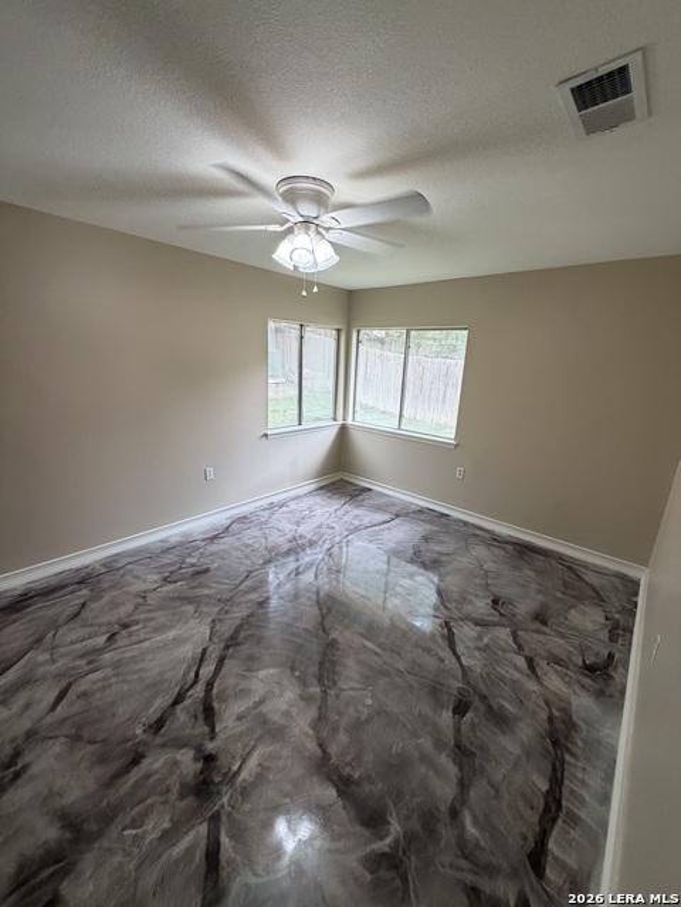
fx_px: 367
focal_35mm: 14
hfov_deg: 85.7
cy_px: 454
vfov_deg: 102.1
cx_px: 340
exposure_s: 1/120
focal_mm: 2.22
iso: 250
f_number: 2.2
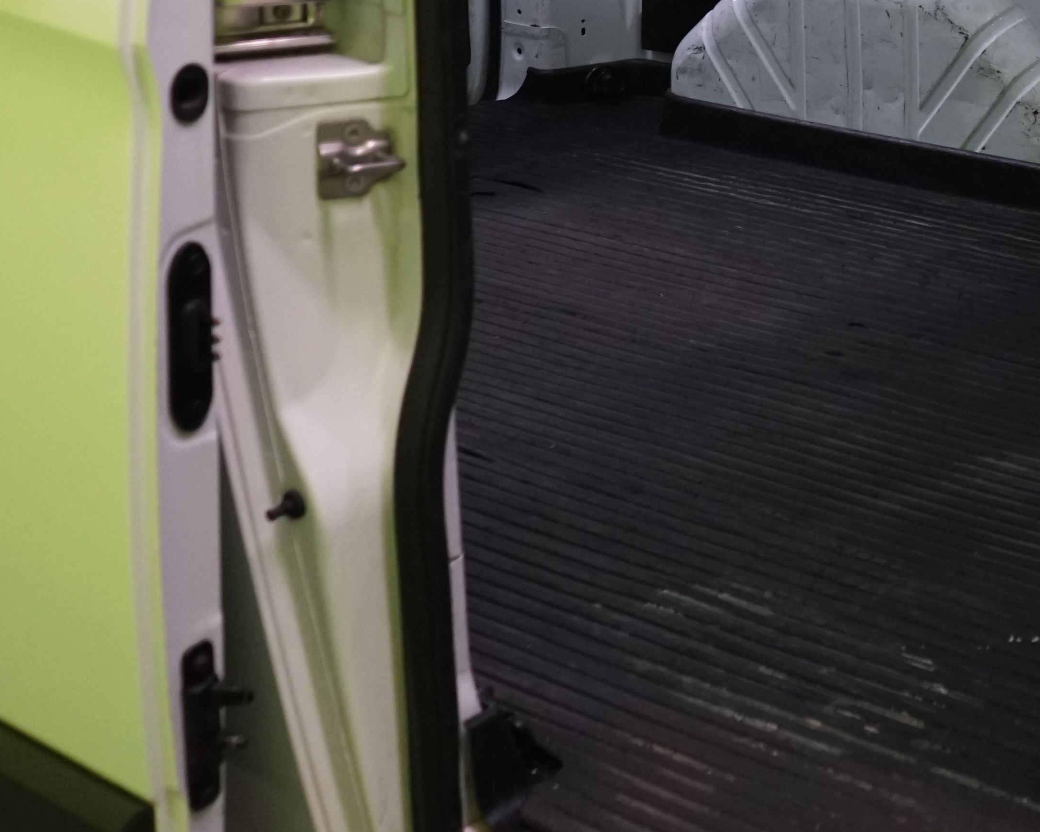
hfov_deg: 24.4
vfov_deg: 20.1
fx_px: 2247
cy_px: -55
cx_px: 1131
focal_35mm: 73
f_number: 4
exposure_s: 1/160
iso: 1600
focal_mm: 28
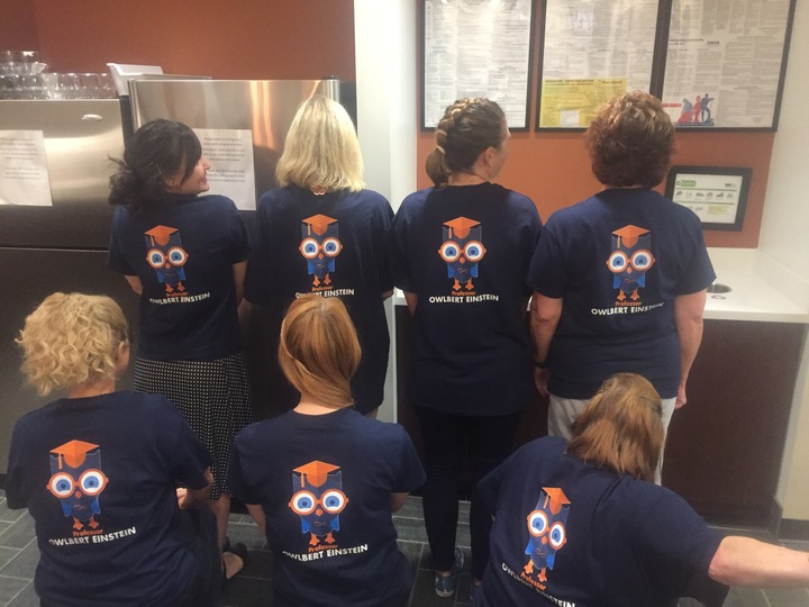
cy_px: 304
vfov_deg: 48.2
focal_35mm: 29
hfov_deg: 61.7
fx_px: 678
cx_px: 404
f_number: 2.2
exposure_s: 1/30
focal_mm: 4.15
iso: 250
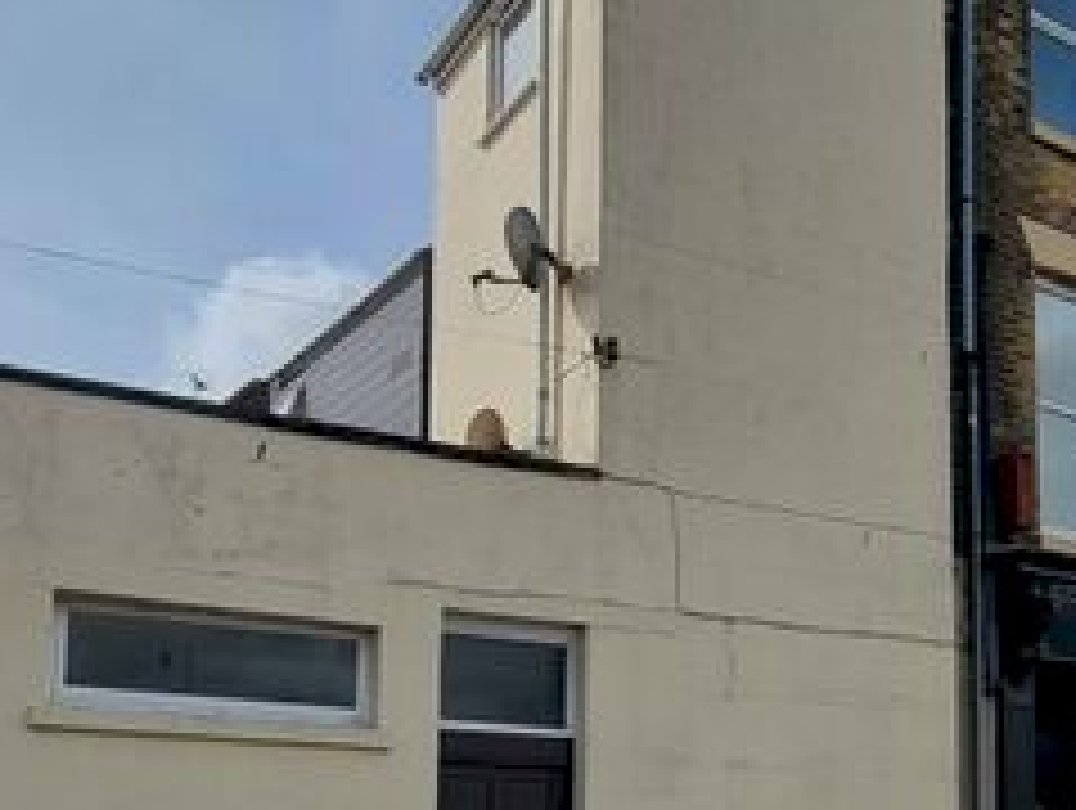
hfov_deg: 48.9
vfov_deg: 35.4
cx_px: 522
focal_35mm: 38
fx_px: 1183
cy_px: 740
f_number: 2.2
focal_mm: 2.2
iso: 50
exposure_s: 1/2672
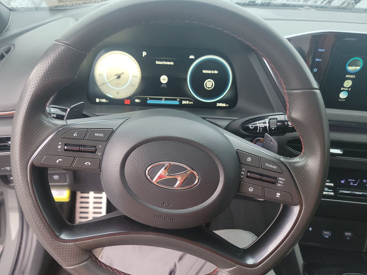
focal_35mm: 28
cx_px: 163
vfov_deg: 49.7
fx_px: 297
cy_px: 148
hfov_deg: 63.3
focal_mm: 6.7
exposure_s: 1/59
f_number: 1.8
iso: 481
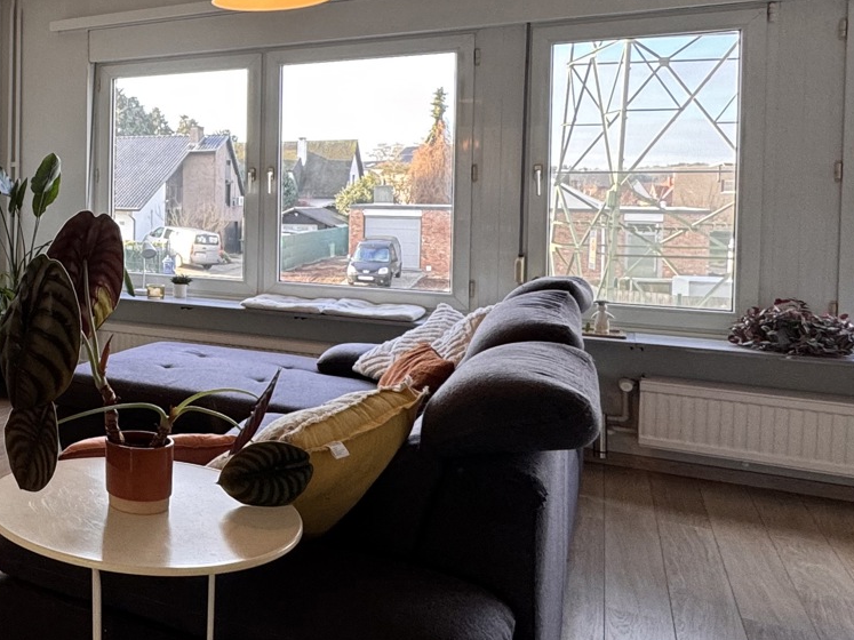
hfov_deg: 42.5
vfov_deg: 39.2
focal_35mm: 36
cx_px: -45
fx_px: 888
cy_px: 214
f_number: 2.2
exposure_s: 1/100
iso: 100
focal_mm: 2.22
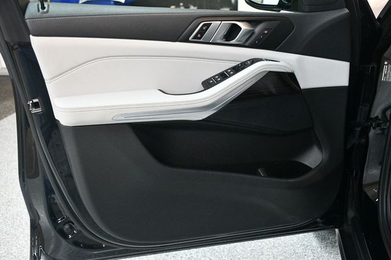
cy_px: 130
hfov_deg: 49.6
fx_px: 423
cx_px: 196
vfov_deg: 34.2
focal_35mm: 39
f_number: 3.8
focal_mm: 26
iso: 3200
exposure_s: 1/60
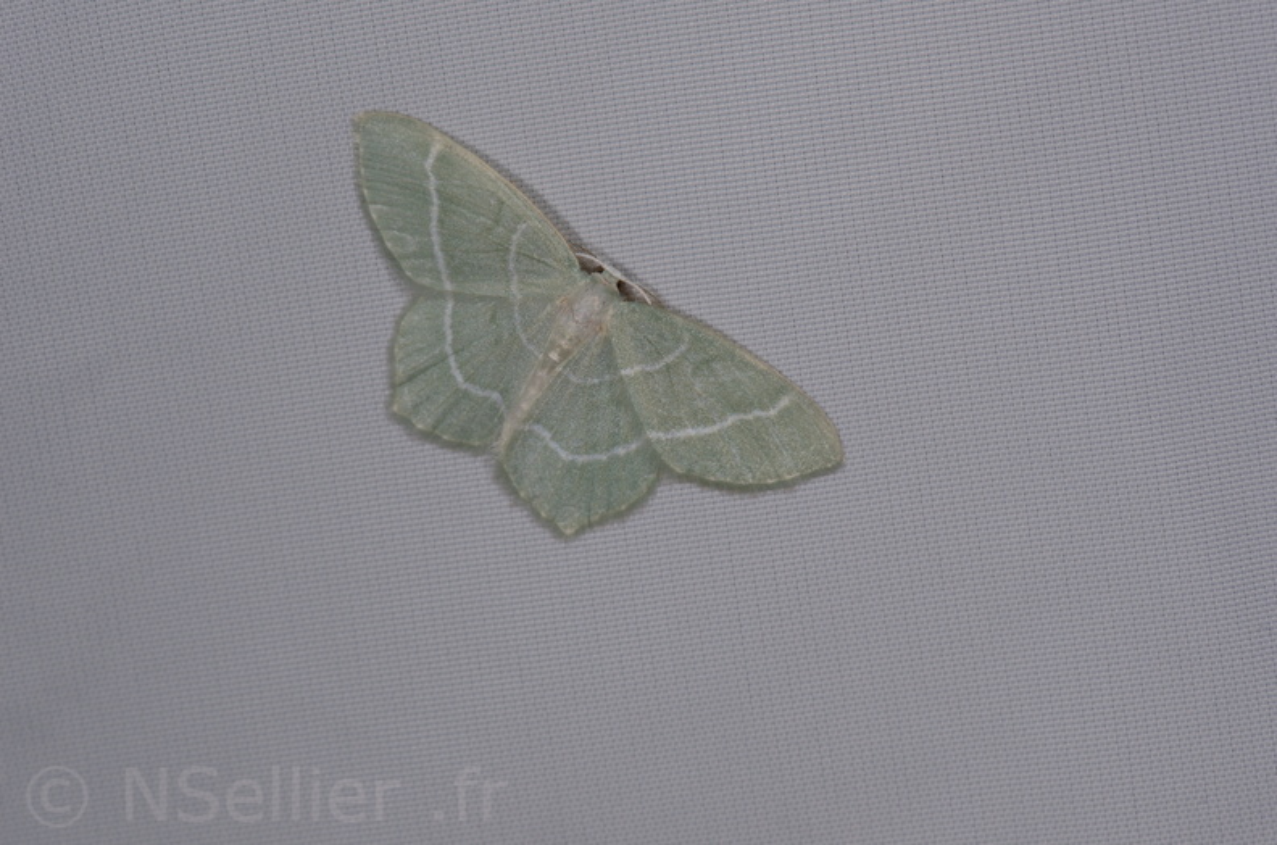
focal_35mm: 128
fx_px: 4512
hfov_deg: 16.1
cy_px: 422
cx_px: 638
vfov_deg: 10.7
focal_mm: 85
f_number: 22
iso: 100
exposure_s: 1/60
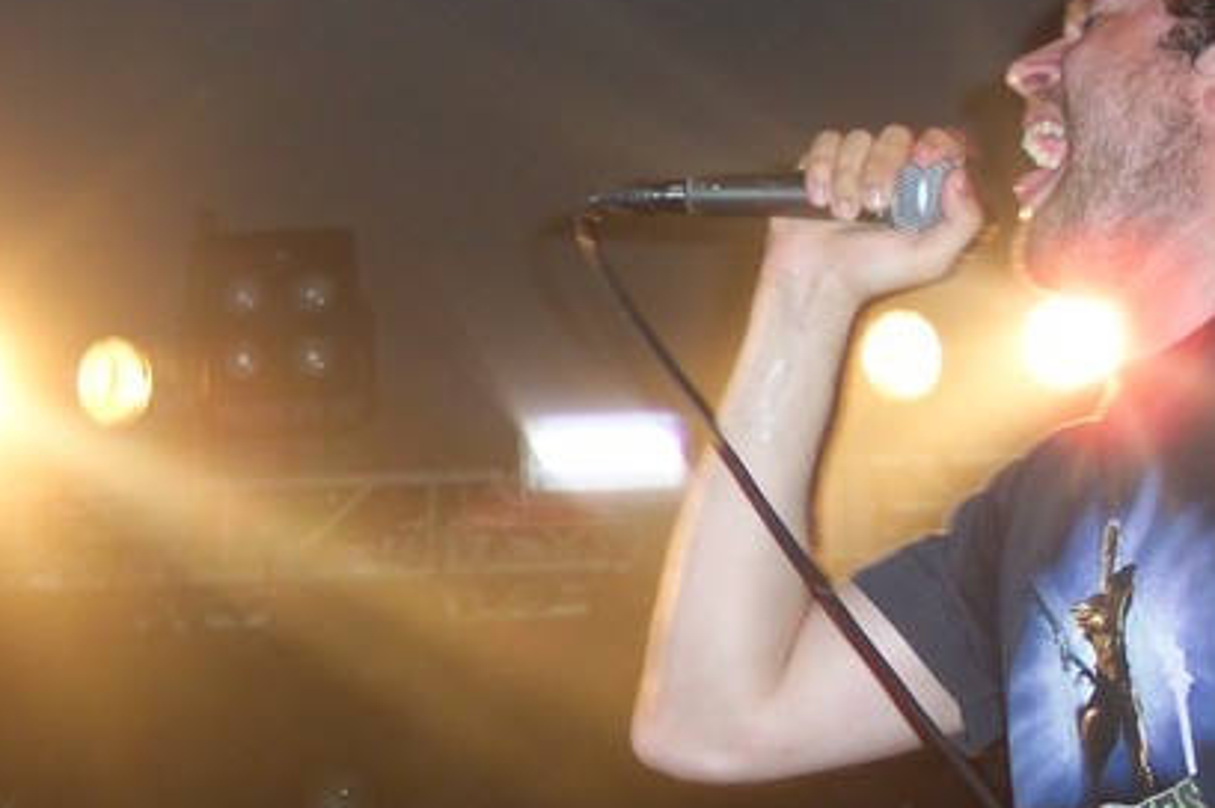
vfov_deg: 11.5
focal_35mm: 119
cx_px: 633
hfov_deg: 17.2
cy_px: 374
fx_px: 4013
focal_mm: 16
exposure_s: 1/60
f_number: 4
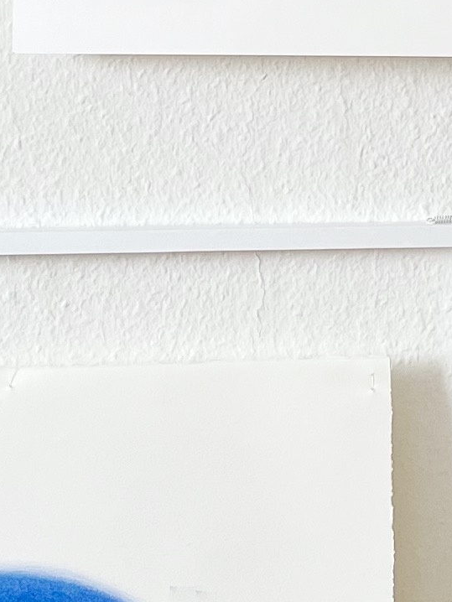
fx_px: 2540
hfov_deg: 10.0
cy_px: -75
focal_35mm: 146
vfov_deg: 13.2
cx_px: 582
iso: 80
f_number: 1.6
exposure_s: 1/122
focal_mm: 5.1
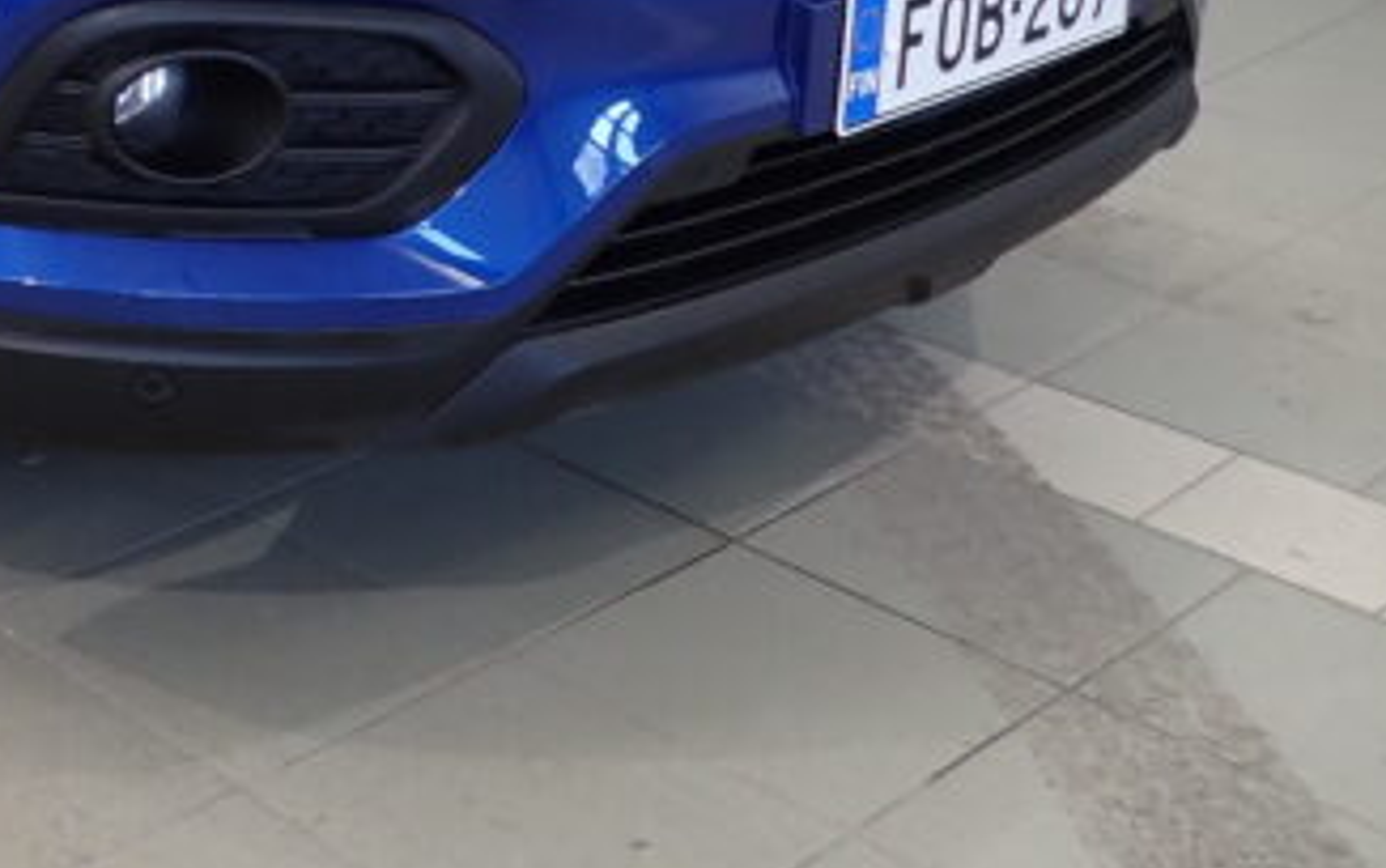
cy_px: -272
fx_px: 2456
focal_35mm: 65
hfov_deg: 29.1
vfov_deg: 18.6
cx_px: -55
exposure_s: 1/60
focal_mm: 4.5
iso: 160
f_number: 2
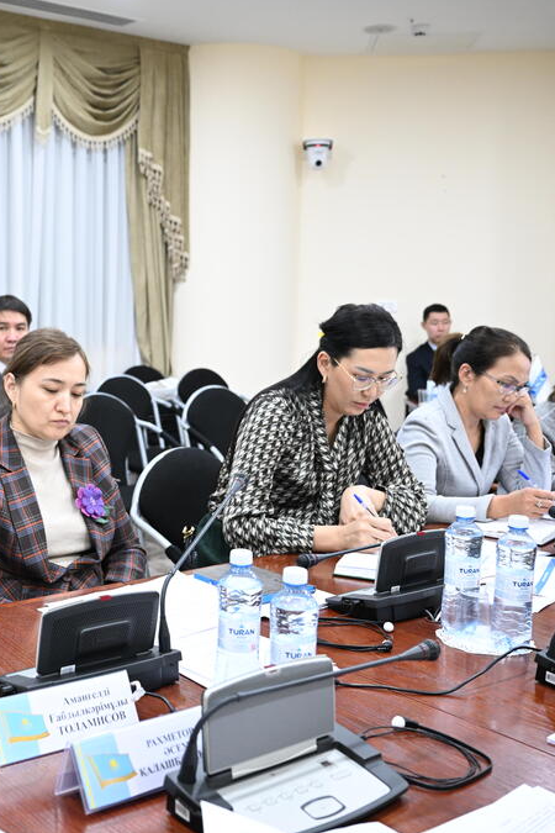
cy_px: 418
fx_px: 1017
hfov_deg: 29.7
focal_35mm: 44
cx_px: 101
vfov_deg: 44.5
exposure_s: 1/160
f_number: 3.5
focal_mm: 29
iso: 2500
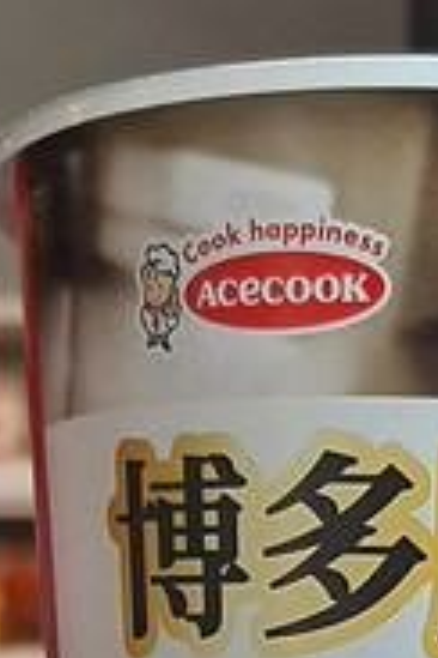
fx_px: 1405
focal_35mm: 77
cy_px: 773
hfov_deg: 17.0
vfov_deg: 24.1
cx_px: 510
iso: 50
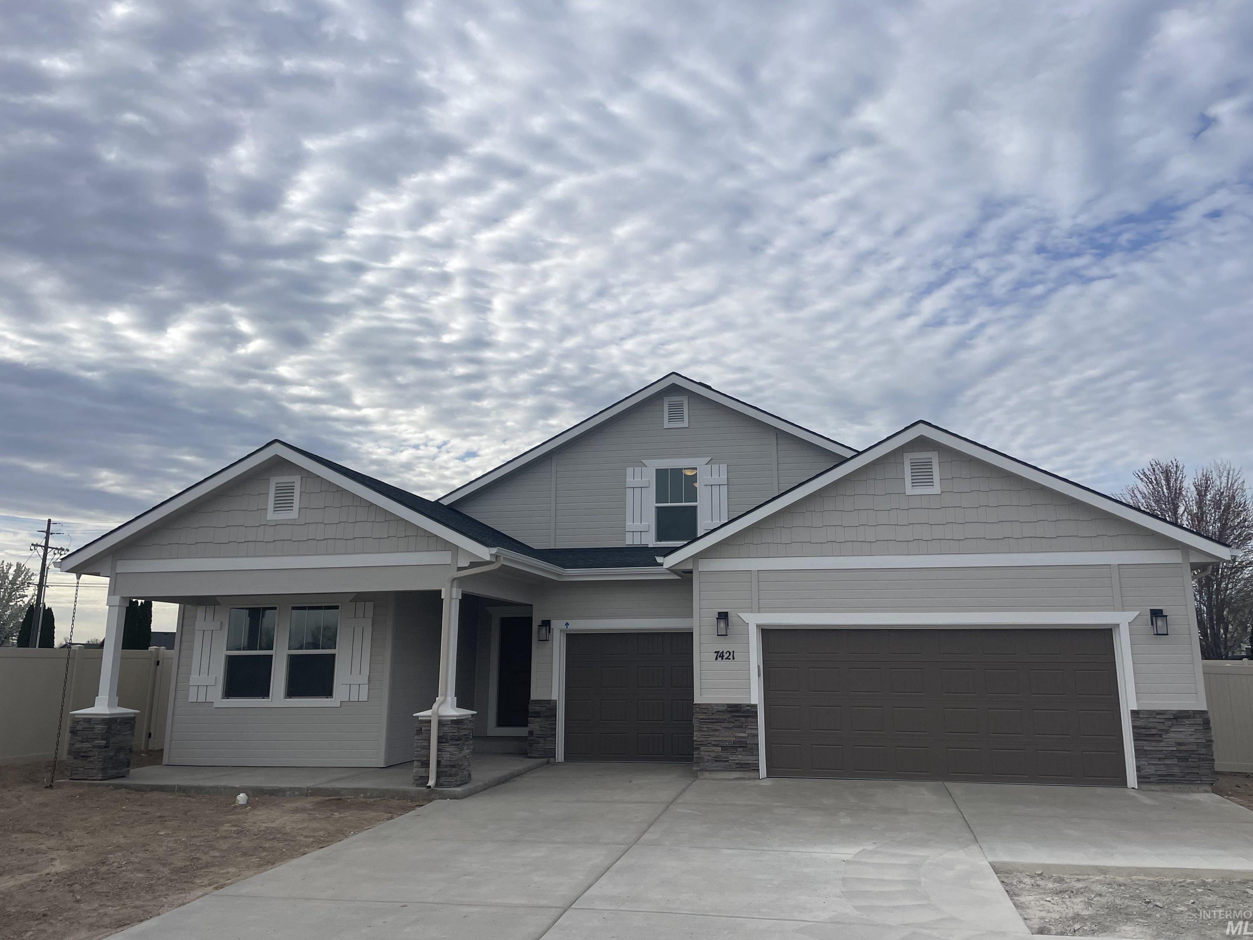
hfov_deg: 65.3
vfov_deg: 51.4
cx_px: 647
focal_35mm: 27
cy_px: 471
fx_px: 977
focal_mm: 4.2
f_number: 1.6
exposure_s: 1/5051
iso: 32
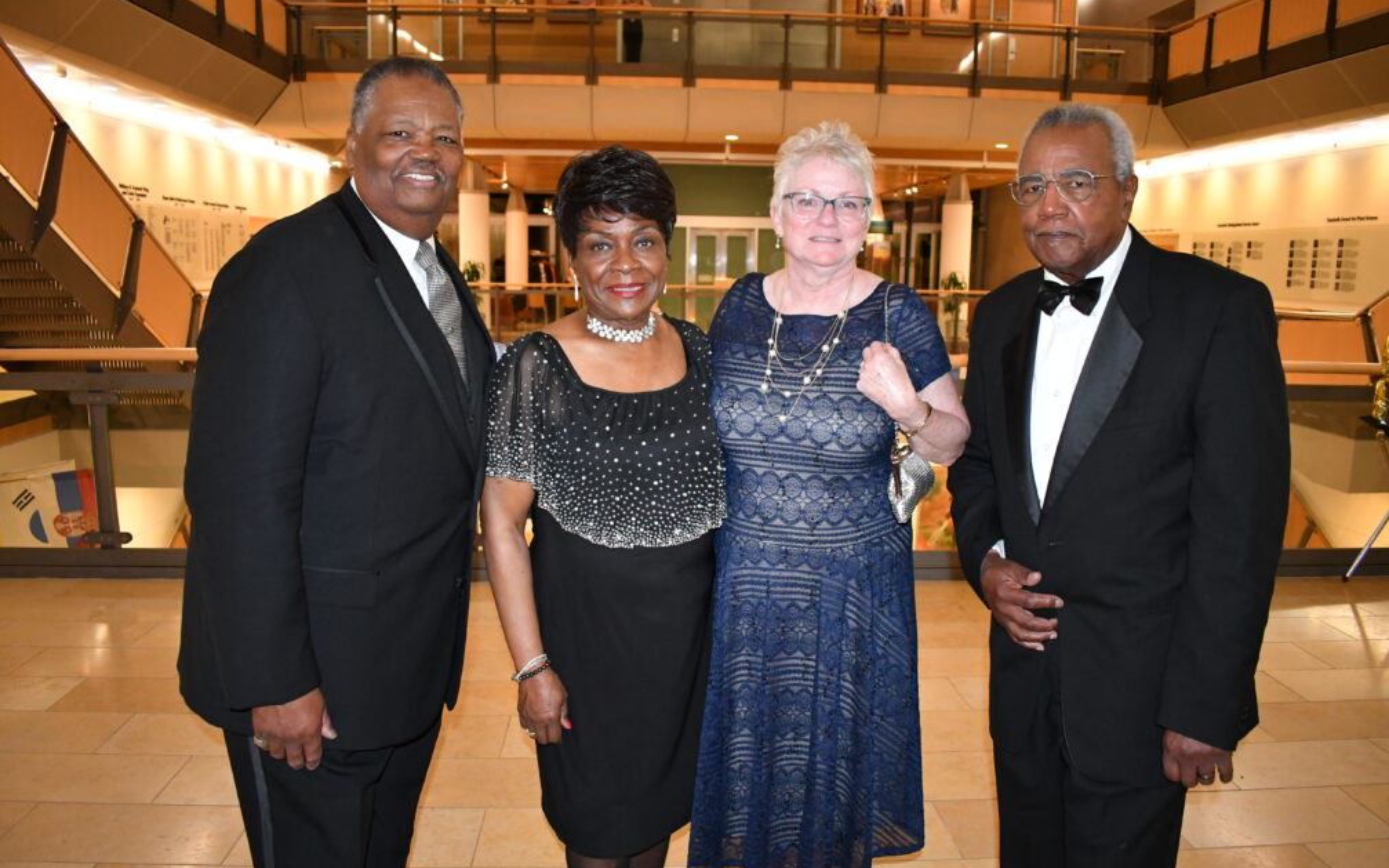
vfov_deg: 44.5
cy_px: 445
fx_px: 1060
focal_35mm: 28
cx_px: 705
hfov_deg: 66.5
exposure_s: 1/60
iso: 2500
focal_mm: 18
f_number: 3.5
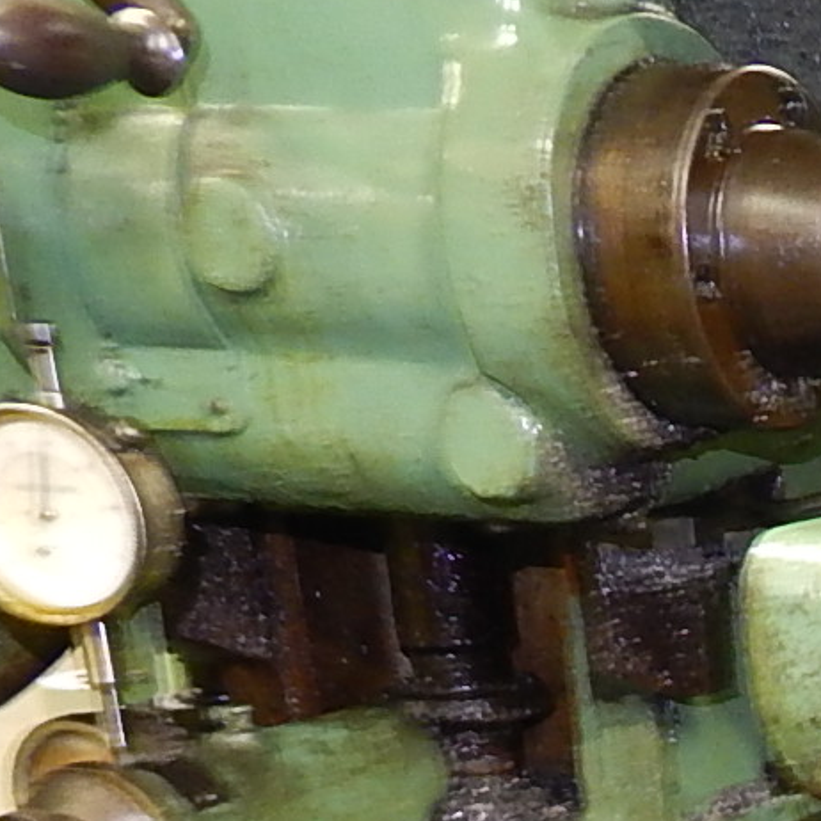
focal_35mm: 100
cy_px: 1365
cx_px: 1555
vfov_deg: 15.5
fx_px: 2683
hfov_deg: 14.8
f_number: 3
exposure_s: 1/2
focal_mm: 4
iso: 200
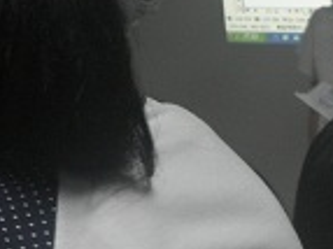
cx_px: 466
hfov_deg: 10.4
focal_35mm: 185
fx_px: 1778
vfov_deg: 8.0
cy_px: 31
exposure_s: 1/10
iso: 160
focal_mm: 9.6
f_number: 4.8
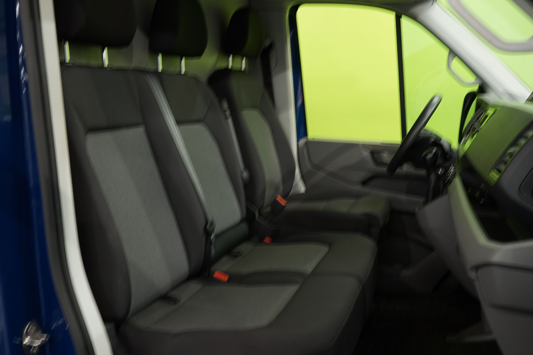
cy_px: 178
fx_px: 489
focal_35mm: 33
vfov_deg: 40.0
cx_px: 266
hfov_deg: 57.2
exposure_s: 1/6
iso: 500
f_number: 11
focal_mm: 33
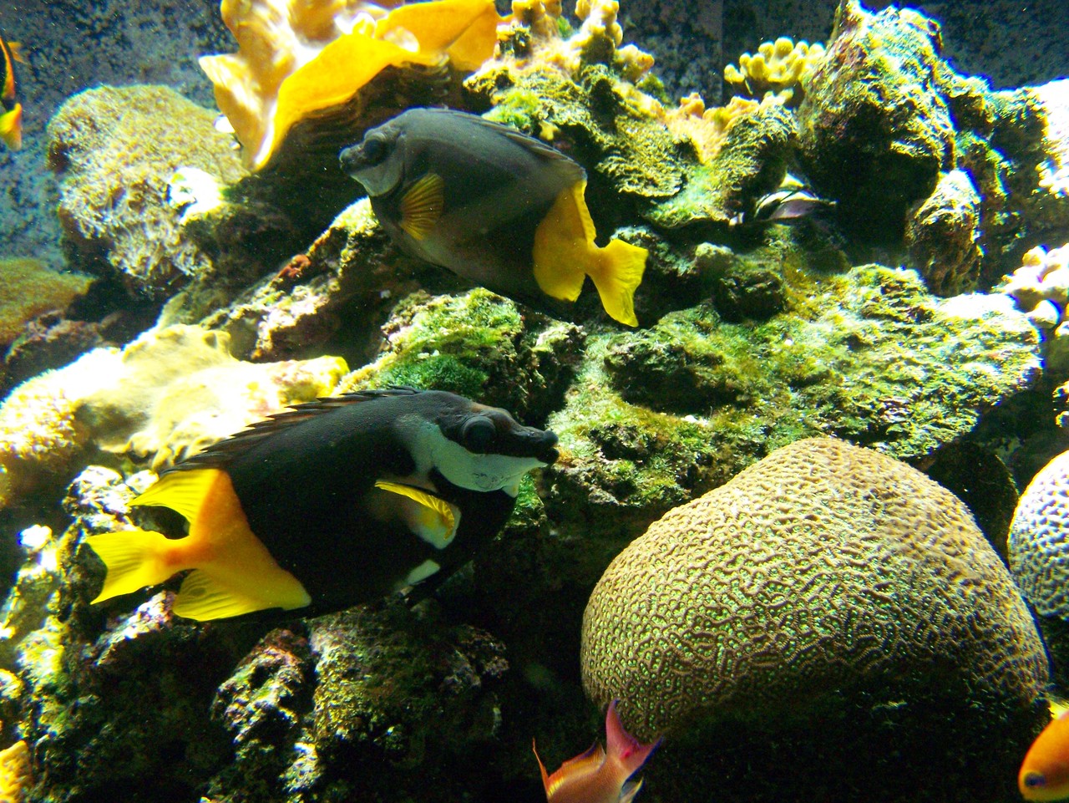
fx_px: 1174
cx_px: 534
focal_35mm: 38
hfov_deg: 49.0
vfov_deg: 37.7
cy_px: 402
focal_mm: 6.3
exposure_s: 1/100
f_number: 2.8
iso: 400
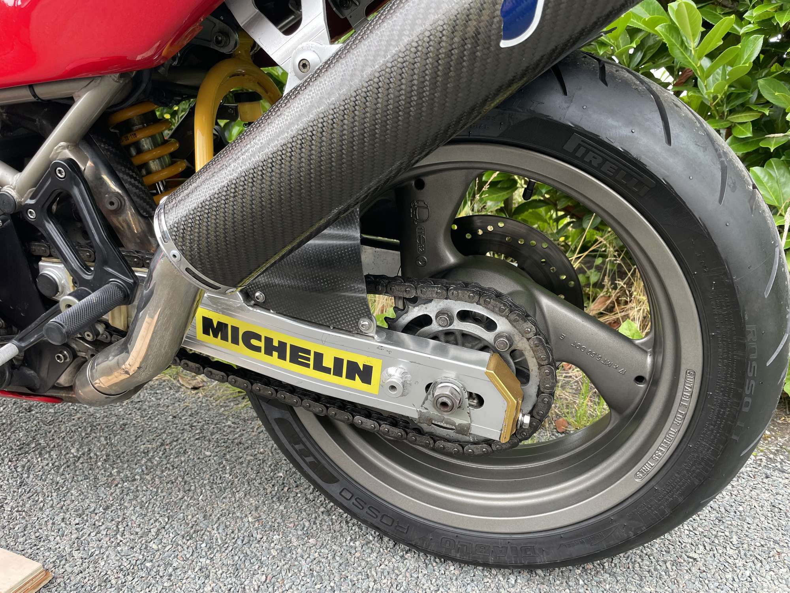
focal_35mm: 26
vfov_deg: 53.1
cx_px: 395
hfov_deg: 67.3
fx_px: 593
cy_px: 296
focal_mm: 4.2
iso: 50
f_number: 1.6
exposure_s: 1/121
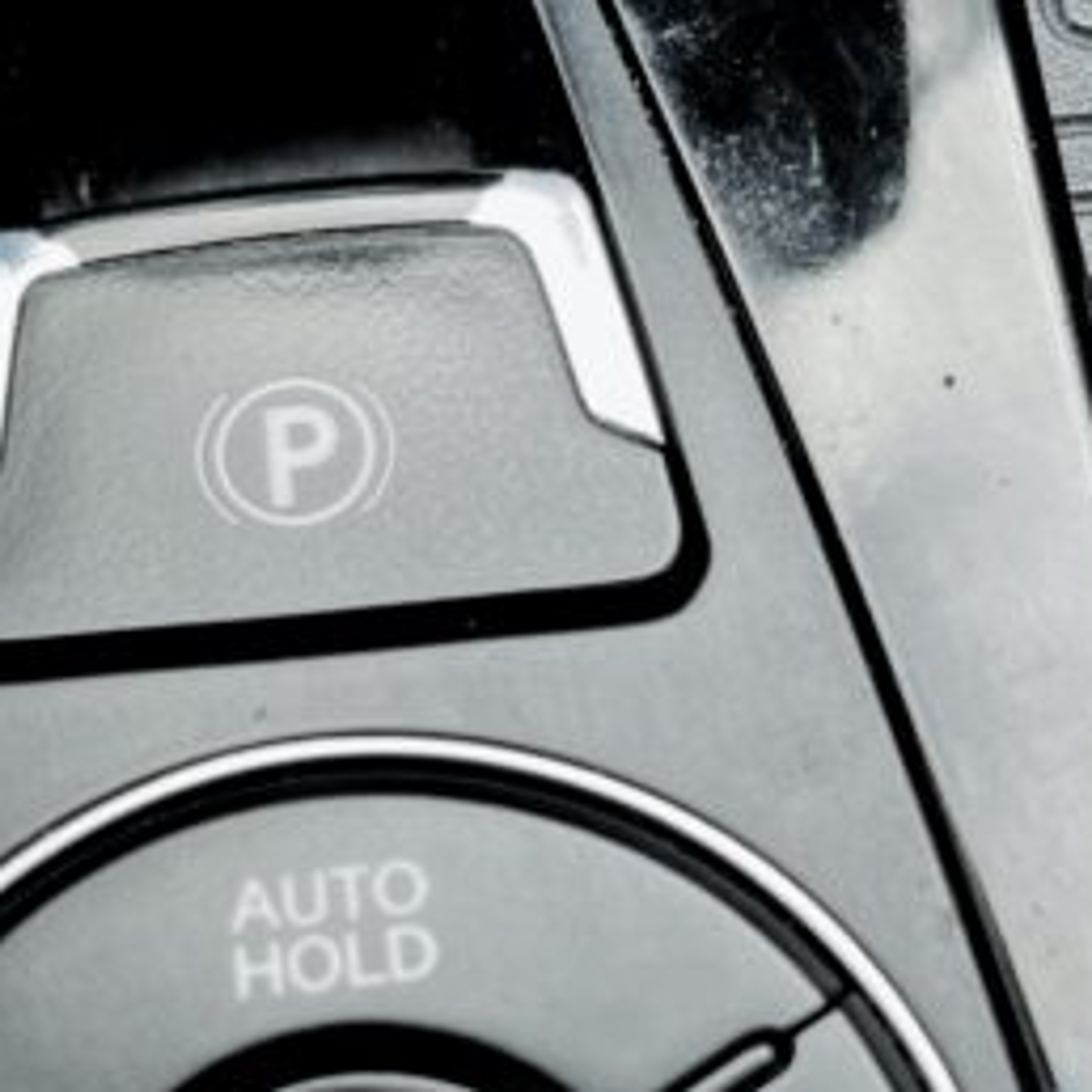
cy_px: 982
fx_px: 1927
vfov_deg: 30.3
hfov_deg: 31.4
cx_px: 385
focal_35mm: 54
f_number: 1.6
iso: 64
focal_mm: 5.1
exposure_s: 1/121
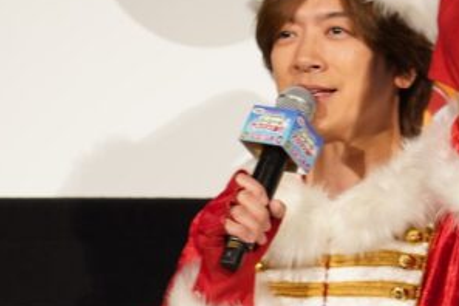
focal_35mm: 276
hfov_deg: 7.4
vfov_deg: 5.0
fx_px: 3519
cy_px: 181
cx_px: 413
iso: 640
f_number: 4
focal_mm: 105
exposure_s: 1/125
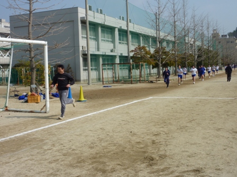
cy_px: 88
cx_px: 118
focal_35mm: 45
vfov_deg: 32.2
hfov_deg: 42.1
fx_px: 308
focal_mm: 7.3
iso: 80
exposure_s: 1/400
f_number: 5.6
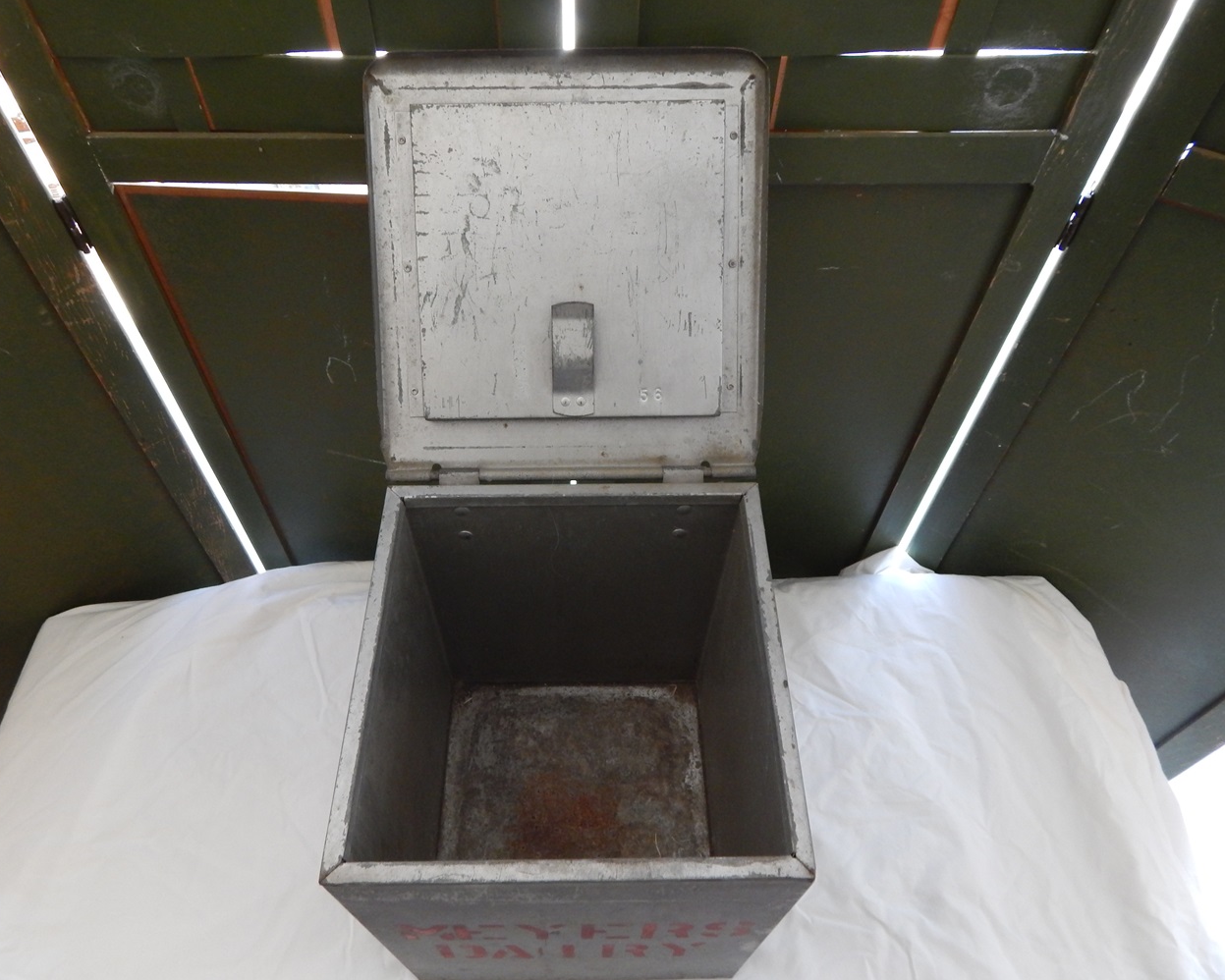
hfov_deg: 70.2
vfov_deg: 58.8
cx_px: 577
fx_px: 870
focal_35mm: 24
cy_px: 490
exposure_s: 1/30
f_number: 3
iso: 320
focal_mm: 4
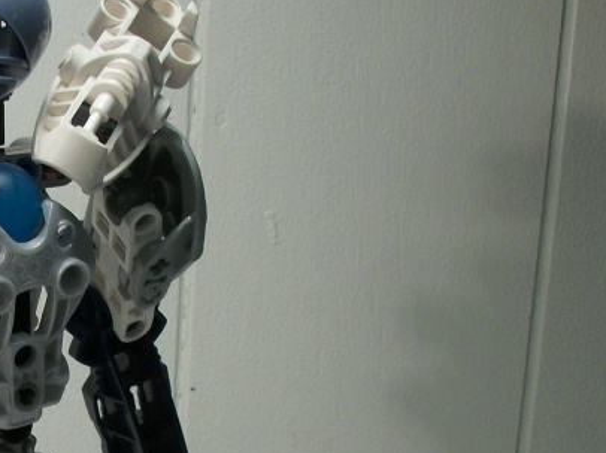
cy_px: 522
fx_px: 1767
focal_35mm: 101
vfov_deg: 14.2
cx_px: 24
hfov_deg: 19.0
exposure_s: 1/60
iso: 80
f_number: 2.9
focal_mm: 5.7
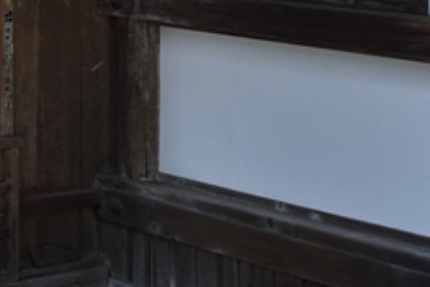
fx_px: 1588
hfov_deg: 14.4
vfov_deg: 9.7
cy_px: -258
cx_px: -207
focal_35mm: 133
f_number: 6.3
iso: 100
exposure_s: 1/25
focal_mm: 20
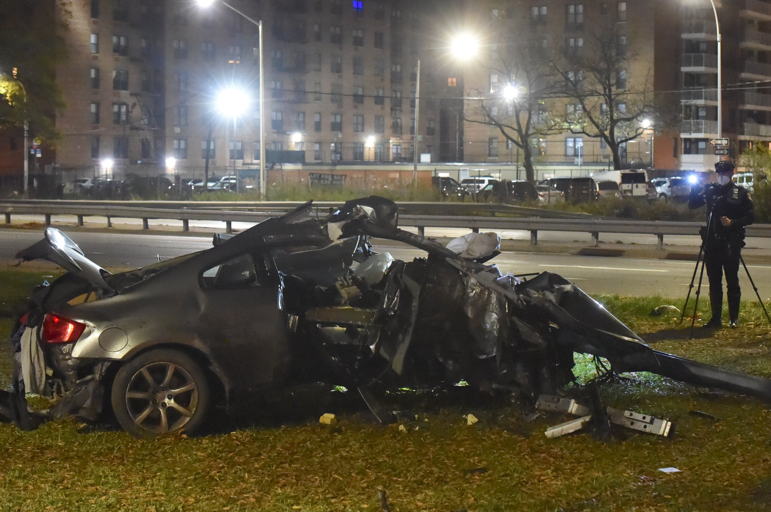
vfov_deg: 18.1
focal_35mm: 75
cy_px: 240
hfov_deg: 27.0
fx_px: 1605
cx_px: 408
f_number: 5
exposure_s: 1/40
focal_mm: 70
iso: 25600
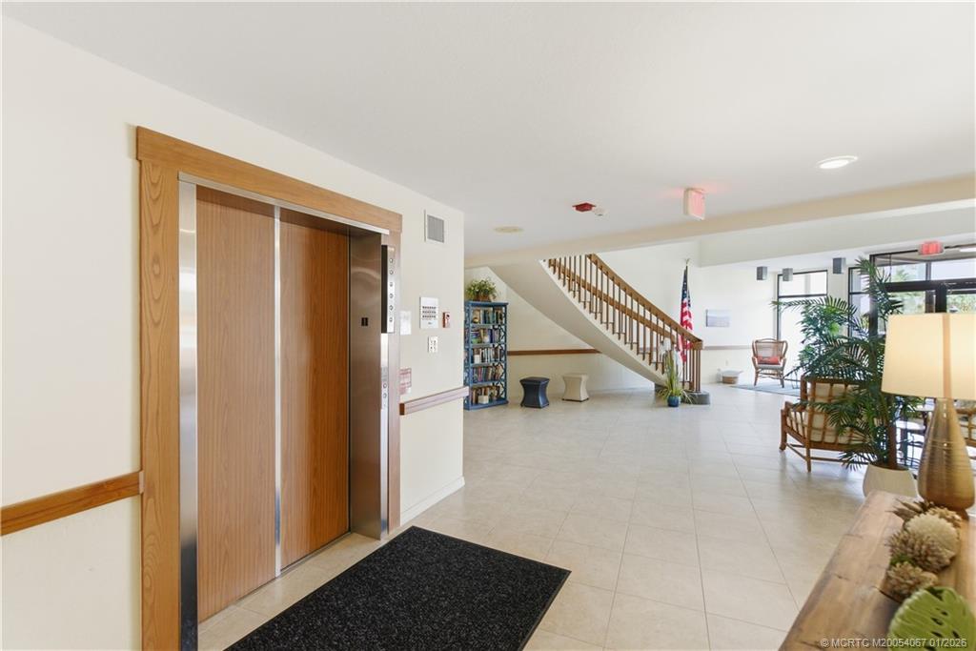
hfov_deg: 96.7
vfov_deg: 73.8
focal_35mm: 16
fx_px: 434
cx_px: 488
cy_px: 326
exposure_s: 1/1000
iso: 3200
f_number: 6.3
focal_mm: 16
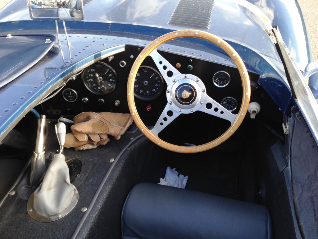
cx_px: 159
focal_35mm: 33
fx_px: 303
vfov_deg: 42.9
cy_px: 120
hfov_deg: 55.4
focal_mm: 4.12
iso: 50
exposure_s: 1/143
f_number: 2.4
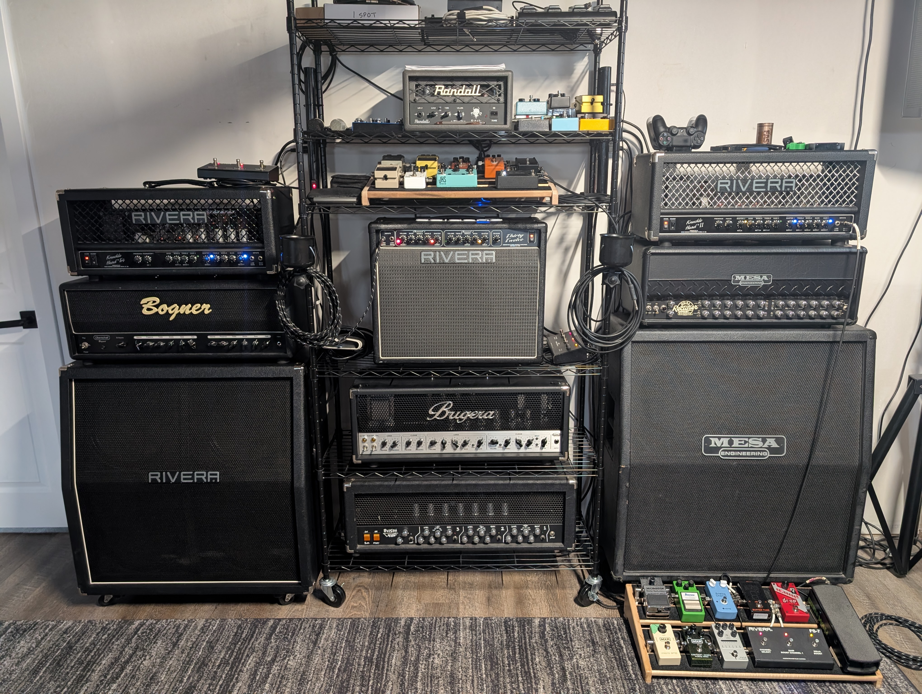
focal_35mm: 24
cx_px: 461
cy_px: 347
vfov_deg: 56.9
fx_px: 640
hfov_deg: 71.5
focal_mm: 6.9
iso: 393
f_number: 1.68
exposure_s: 1/24
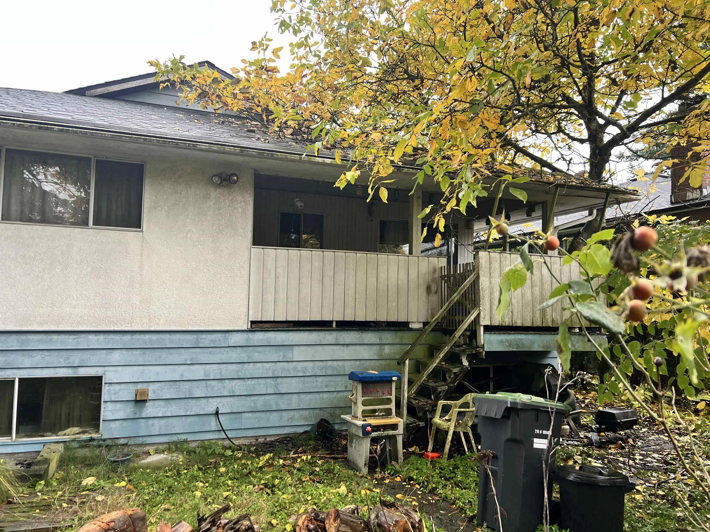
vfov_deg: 53.1
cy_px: 266
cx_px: 355
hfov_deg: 67.3
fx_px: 533
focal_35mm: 26
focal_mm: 5.7
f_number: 1.5
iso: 80
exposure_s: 1/121
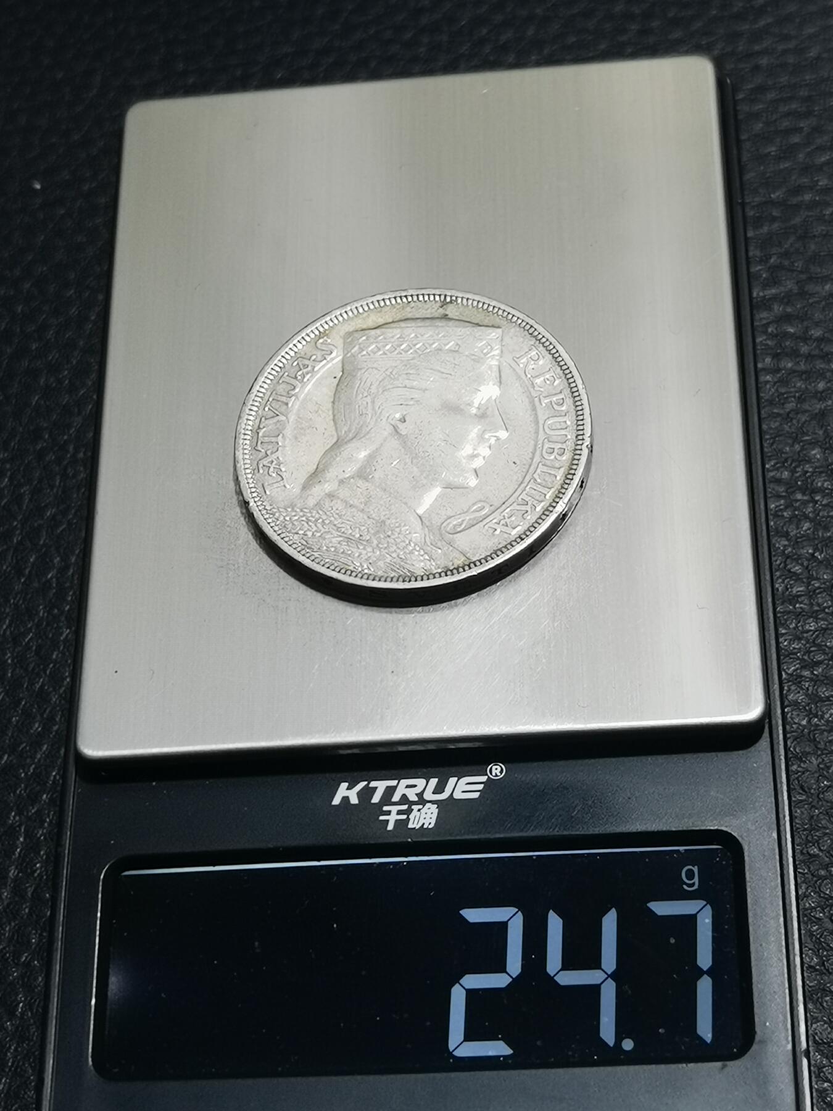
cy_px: 556
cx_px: 416
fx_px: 2246
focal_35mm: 70
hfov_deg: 21.0
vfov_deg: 27.8
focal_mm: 6.67
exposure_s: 1/100
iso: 100
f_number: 1.9
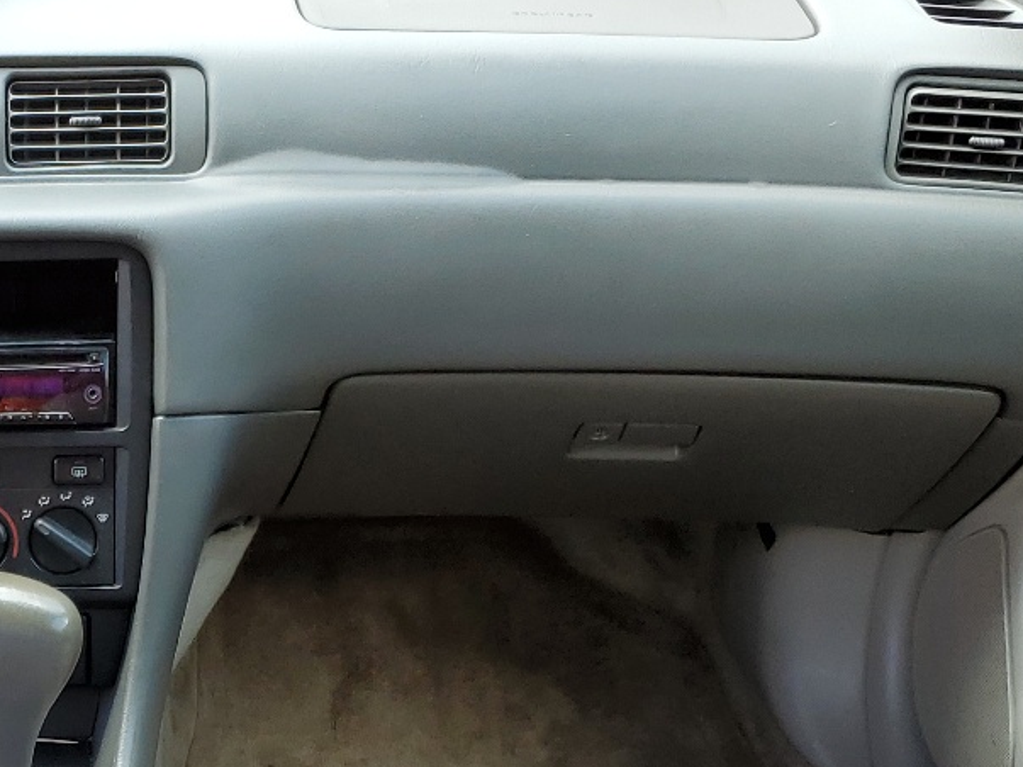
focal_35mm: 69
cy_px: 820
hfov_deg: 26.6
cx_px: -14
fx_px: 2039
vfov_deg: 20.4
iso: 50
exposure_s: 1/244
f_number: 1.5
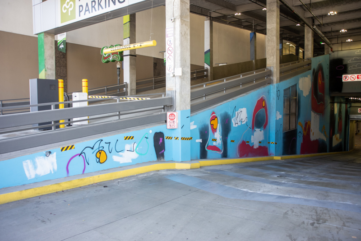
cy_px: 120
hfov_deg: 65.5
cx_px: 180
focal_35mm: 28
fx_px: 281
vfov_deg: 46.4
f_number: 5
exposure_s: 1/125
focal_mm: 28
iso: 800
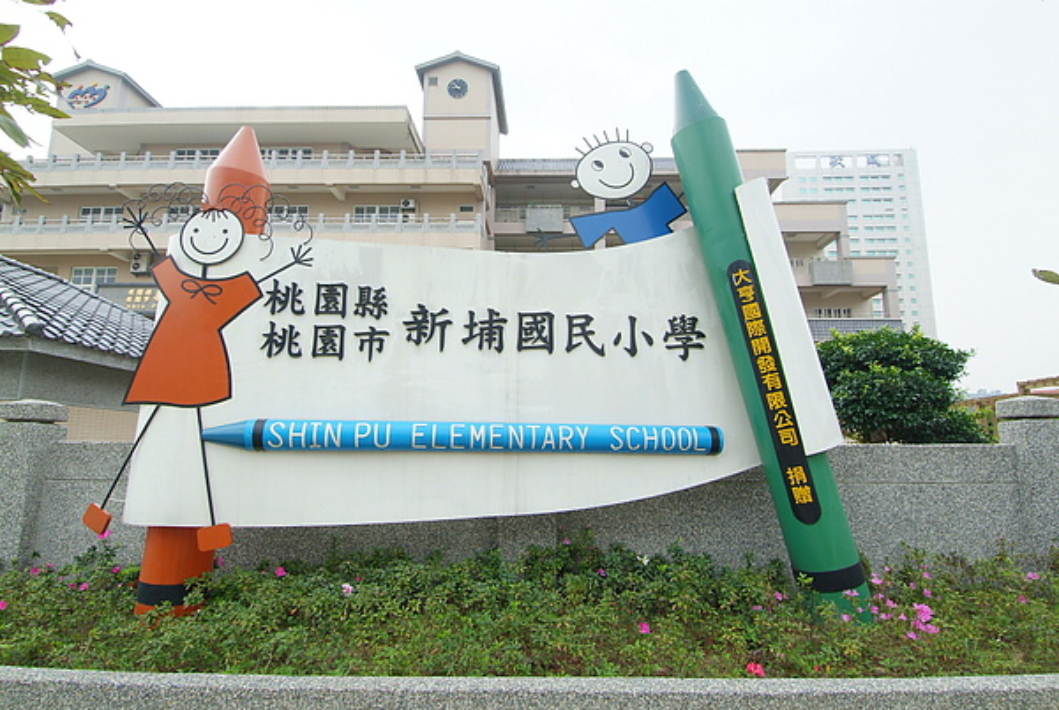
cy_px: 355
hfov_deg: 89.9
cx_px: 530
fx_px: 530
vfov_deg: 67.6
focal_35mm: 18
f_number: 6.7
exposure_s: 1/60
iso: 200
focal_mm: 12
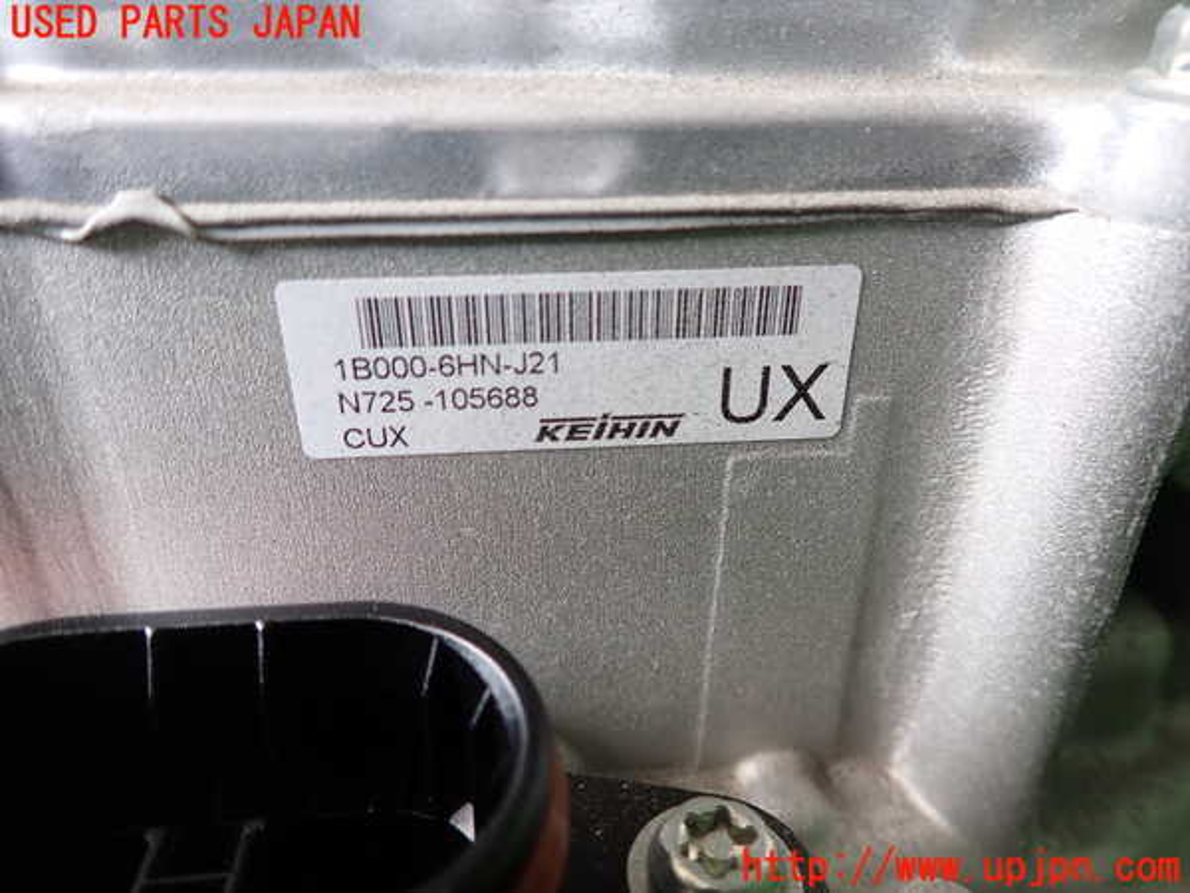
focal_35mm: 25
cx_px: 595
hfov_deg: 69.4
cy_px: 446
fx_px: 859
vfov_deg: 54.9
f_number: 2
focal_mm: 4.5
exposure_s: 1/60
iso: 100
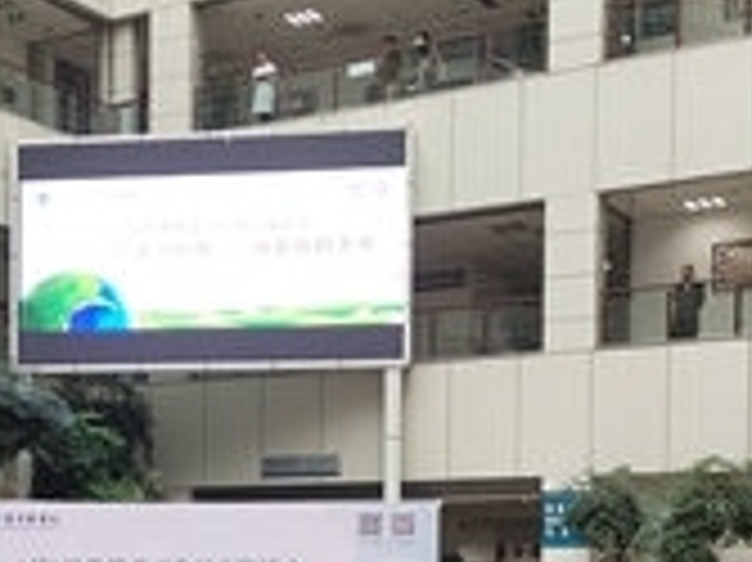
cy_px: 605
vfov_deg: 20.4
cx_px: 135
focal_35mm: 69
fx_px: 1498
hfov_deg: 27.5
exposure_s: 1/100
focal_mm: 4.76
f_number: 1.79
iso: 456
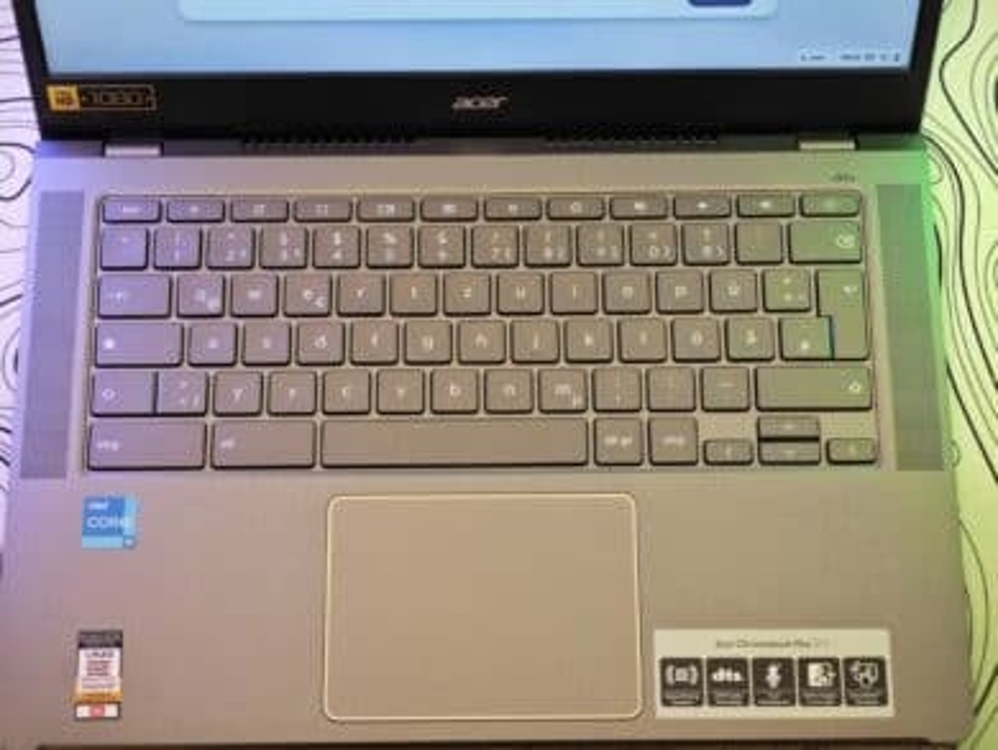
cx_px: 499
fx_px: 2164
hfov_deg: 26.0
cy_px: 375
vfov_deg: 19.7
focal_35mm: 75
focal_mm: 12.28
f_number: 1.8
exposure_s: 1/100
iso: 1000
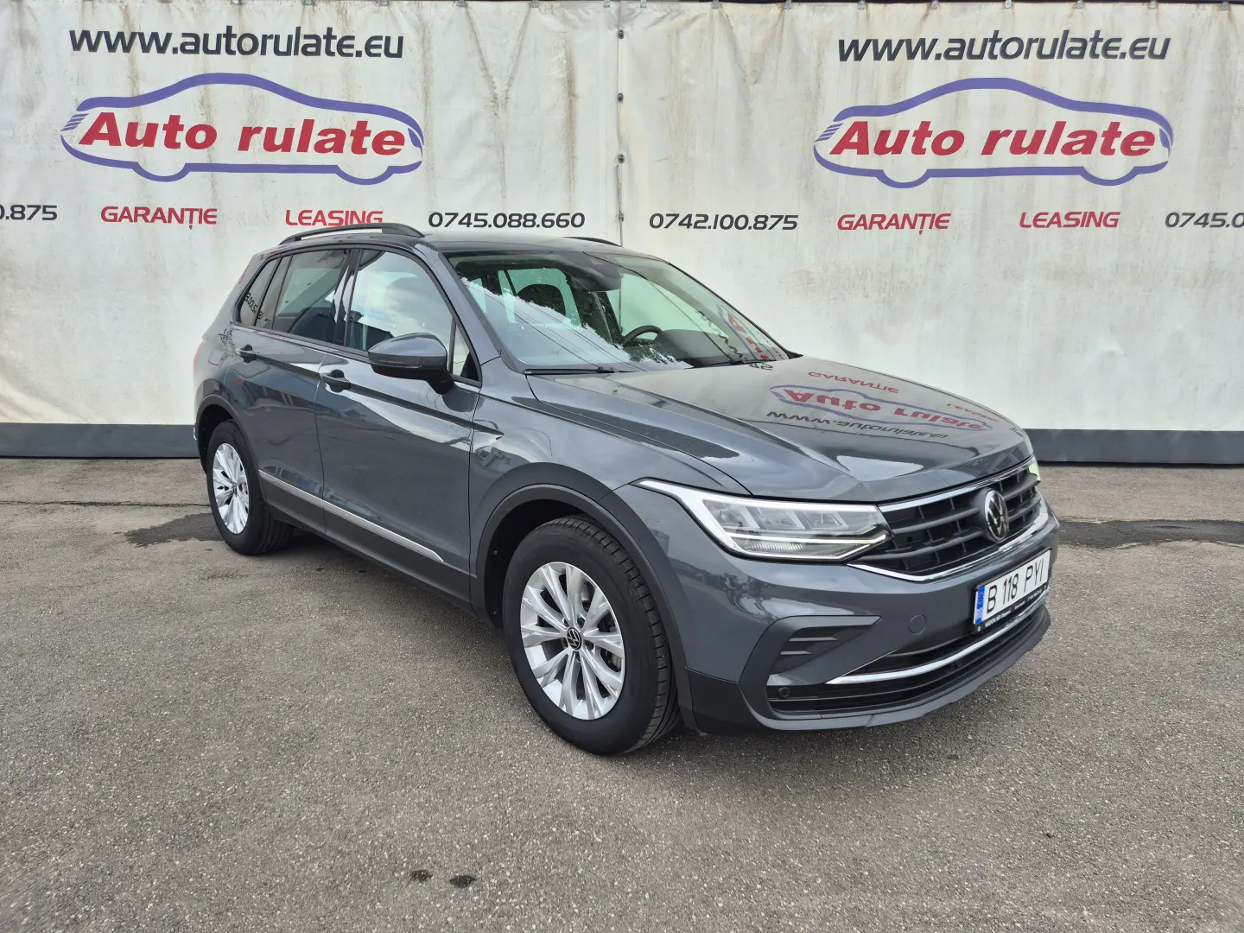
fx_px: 827
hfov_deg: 73.9
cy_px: 466
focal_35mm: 23
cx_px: 622
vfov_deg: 58.9
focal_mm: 5.4
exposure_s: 1/241
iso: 25
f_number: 1.8
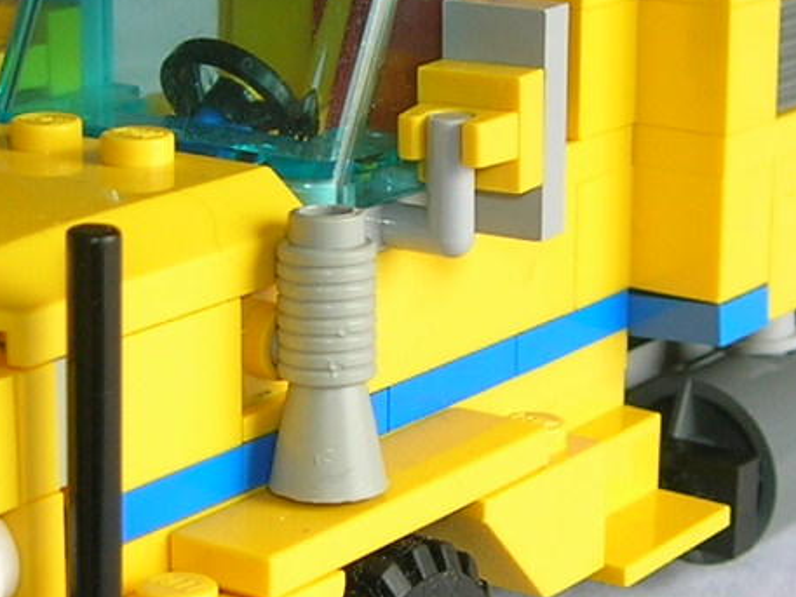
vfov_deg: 12.5
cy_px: 252
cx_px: 369
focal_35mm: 119
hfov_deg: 16.5
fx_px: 2737
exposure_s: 1/28.5
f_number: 2.9
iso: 50
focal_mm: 5.7
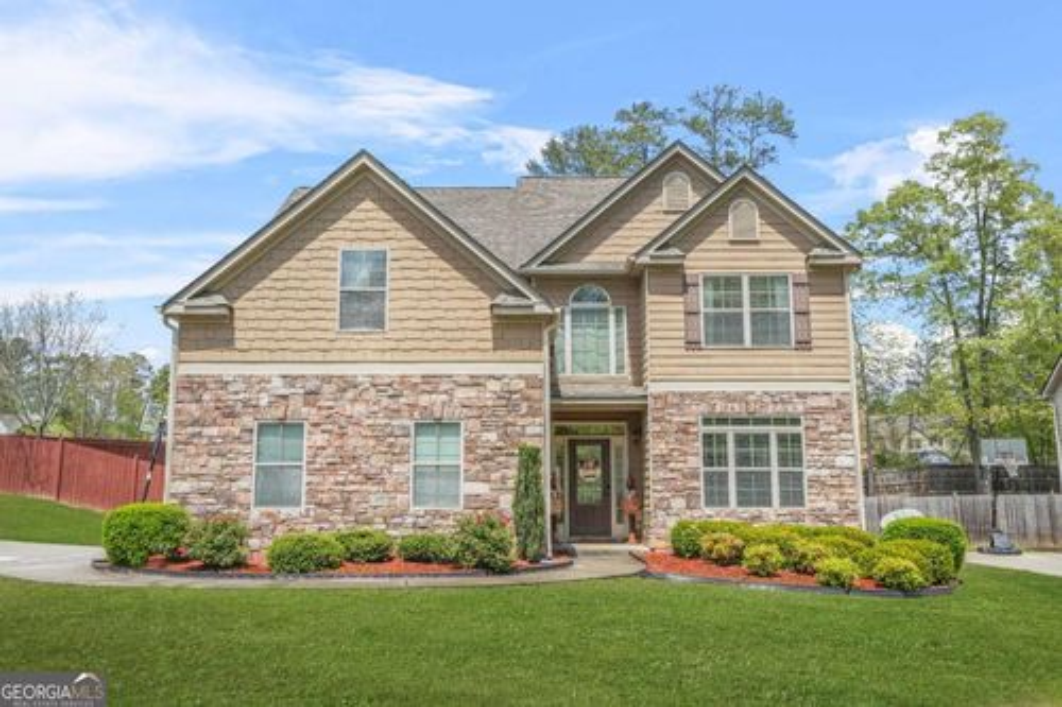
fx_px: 1003
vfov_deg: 38.9
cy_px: 354
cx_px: 531
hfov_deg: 55.8
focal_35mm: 34
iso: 400
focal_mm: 34
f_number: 8
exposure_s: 1/800
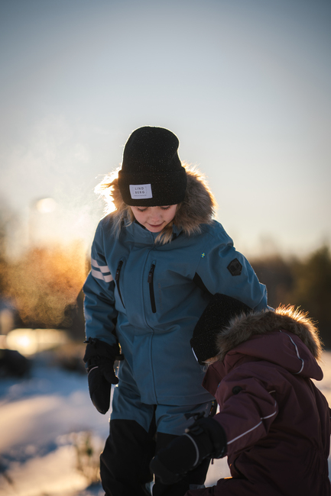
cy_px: 248
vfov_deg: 23.9
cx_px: 166
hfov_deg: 16.1
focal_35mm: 85
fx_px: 1173
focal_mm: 85
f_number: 2.5
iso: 100
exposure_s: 1/2000
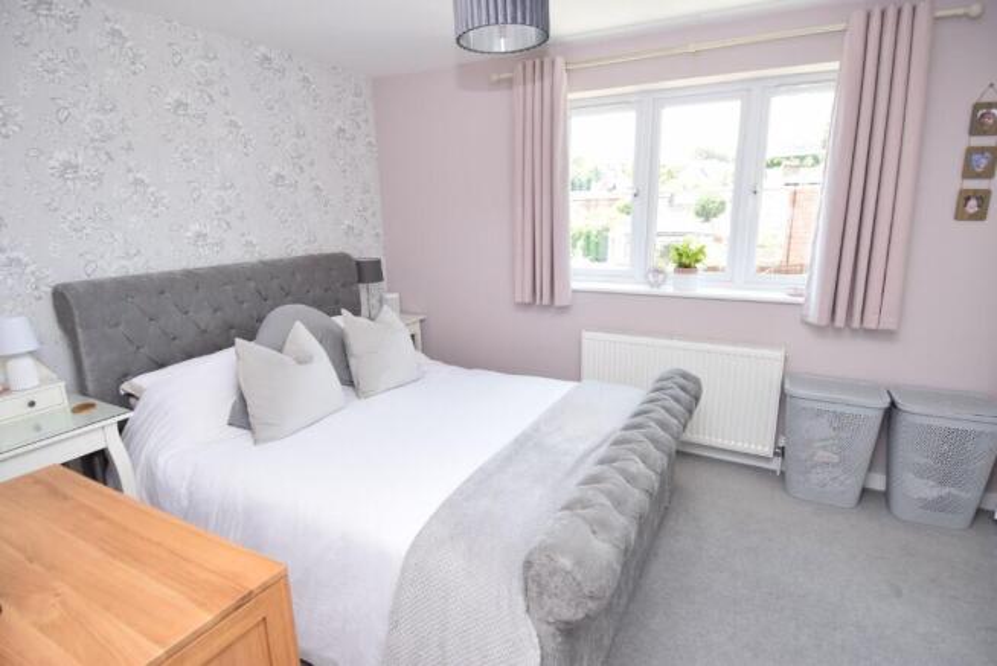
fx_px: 499
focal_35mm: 18
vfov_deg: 67.5
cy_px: 333
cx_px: 498
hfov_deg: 90.0
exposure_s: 1/100
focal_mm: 12
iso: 400
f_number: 5
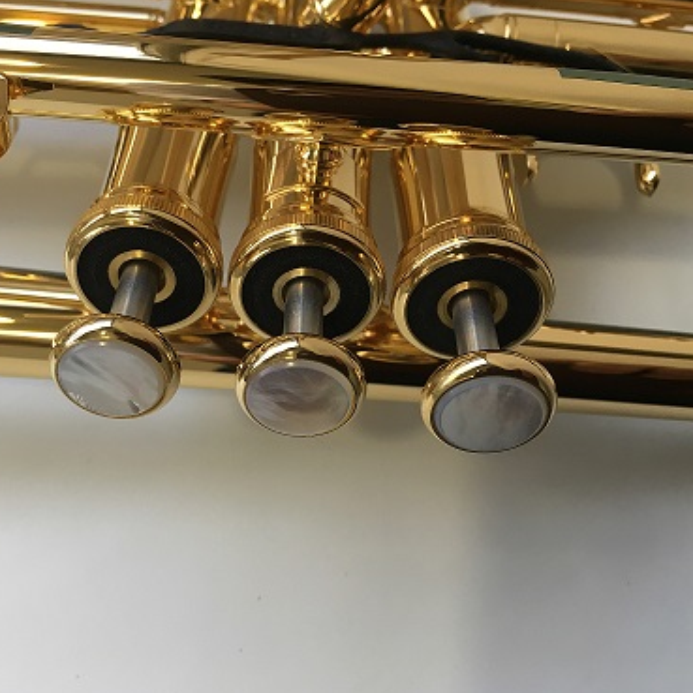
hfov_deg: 46.8
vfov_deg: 47.2
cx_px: 265
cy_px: 353
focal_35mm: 35
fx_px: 793
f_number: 2.2
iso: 25
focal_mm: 4.15
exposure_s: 1/33
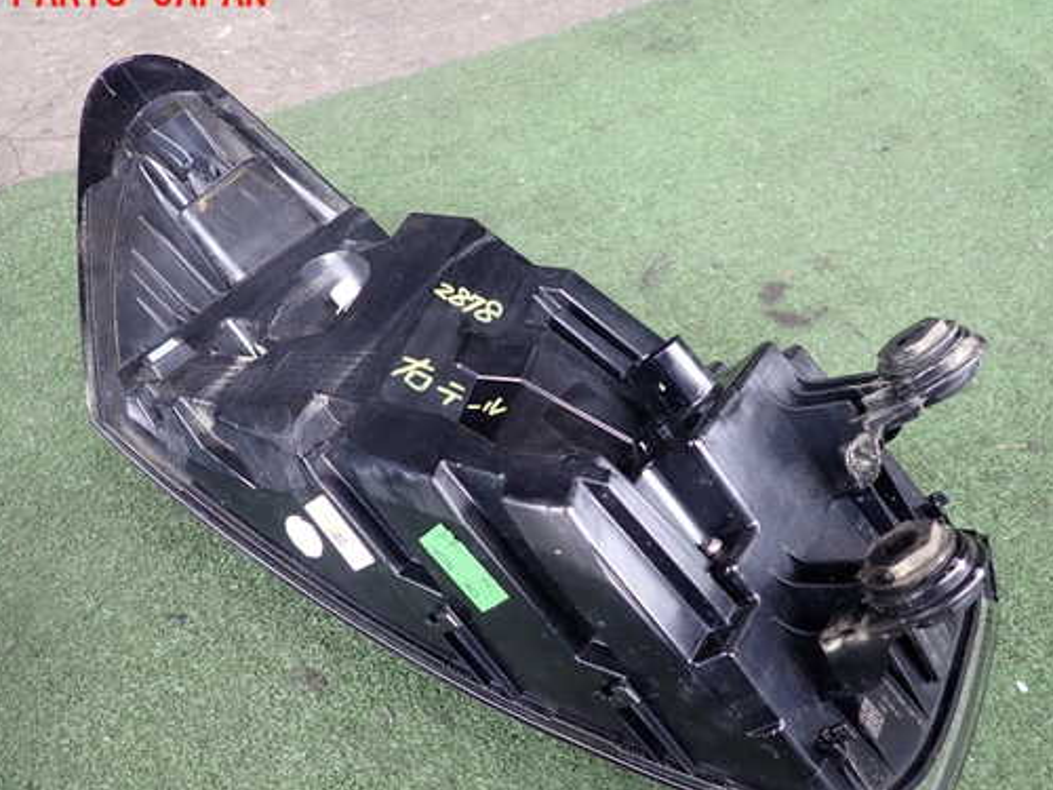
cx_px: 516
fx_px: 913
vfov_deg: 46.7
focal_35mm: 30
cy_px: 440
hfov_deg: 60.0
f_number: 2
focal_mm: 4.5
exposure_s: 1/125
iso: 200
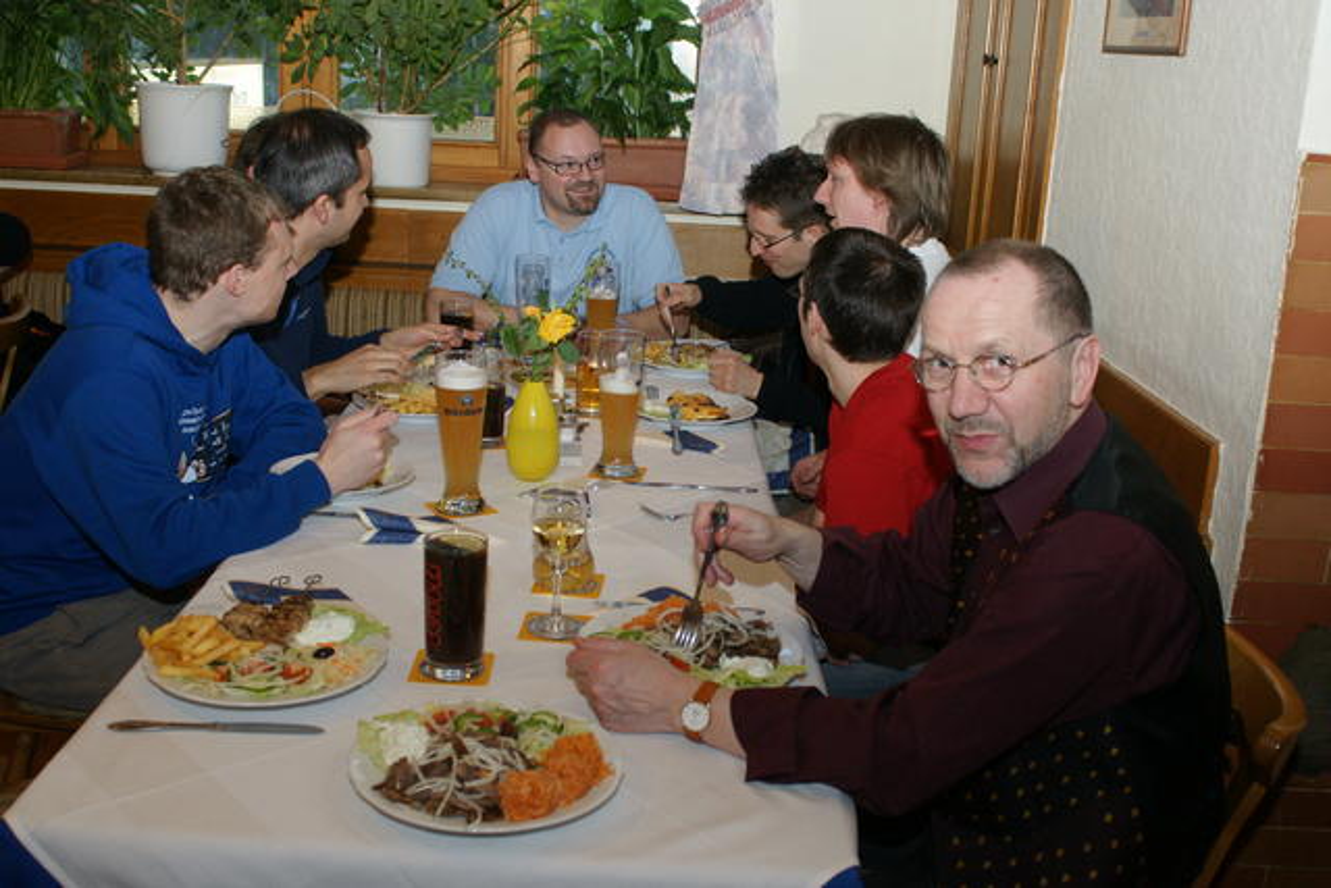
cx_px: 666
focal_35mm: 36
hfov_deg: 53.1
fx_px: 1331
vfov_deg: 36.9
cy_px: 444
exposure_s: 1/60
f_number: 5.6
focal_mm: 24
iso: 800
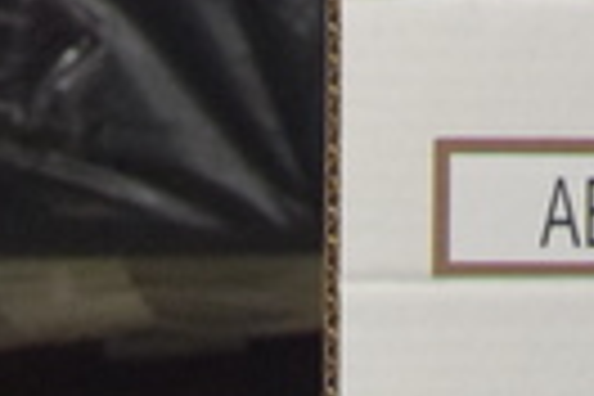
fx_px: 26975
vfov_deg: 0.8
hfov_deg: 1.3
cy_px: 1375
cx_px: -220
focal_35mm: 1635
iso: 1600
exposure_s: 1/125
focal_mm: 140
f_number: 5.6
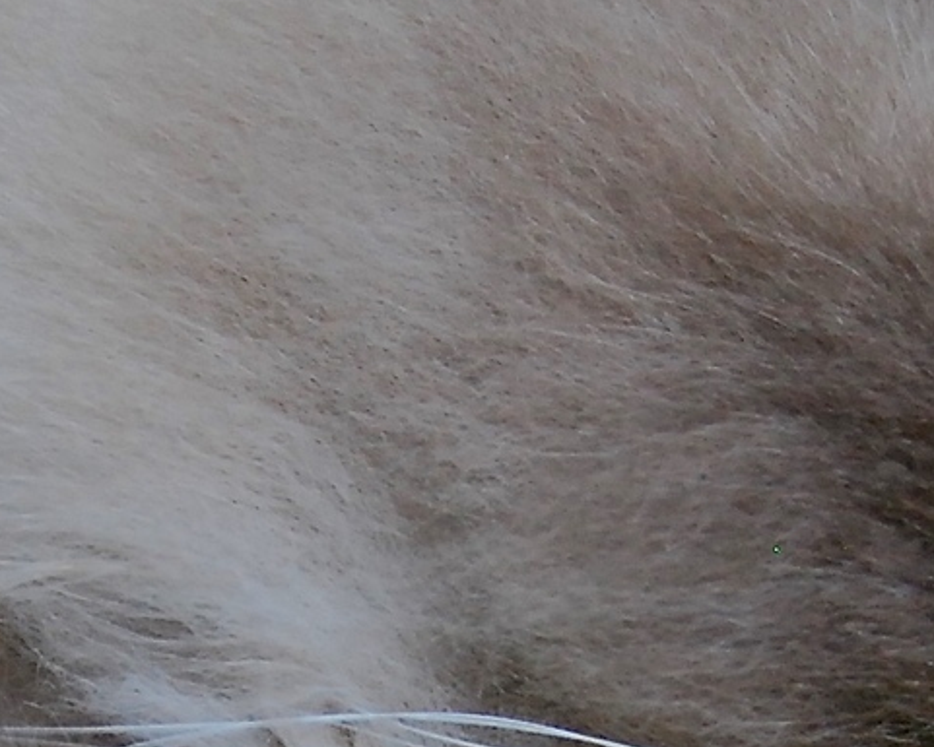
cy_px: 941
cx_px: 247
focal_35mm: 212
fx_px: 5874
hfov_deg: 9.1
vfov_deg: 7.2
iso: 640
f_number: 4.2
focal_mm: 29
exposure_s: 1/30
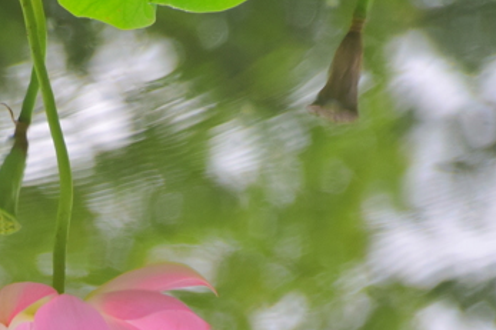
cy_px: 330
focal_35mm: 775
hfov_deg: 2.7
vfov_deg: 1.8
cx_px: 74
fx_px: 10679
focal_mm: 175
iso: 200
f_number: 6
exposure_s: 1/160
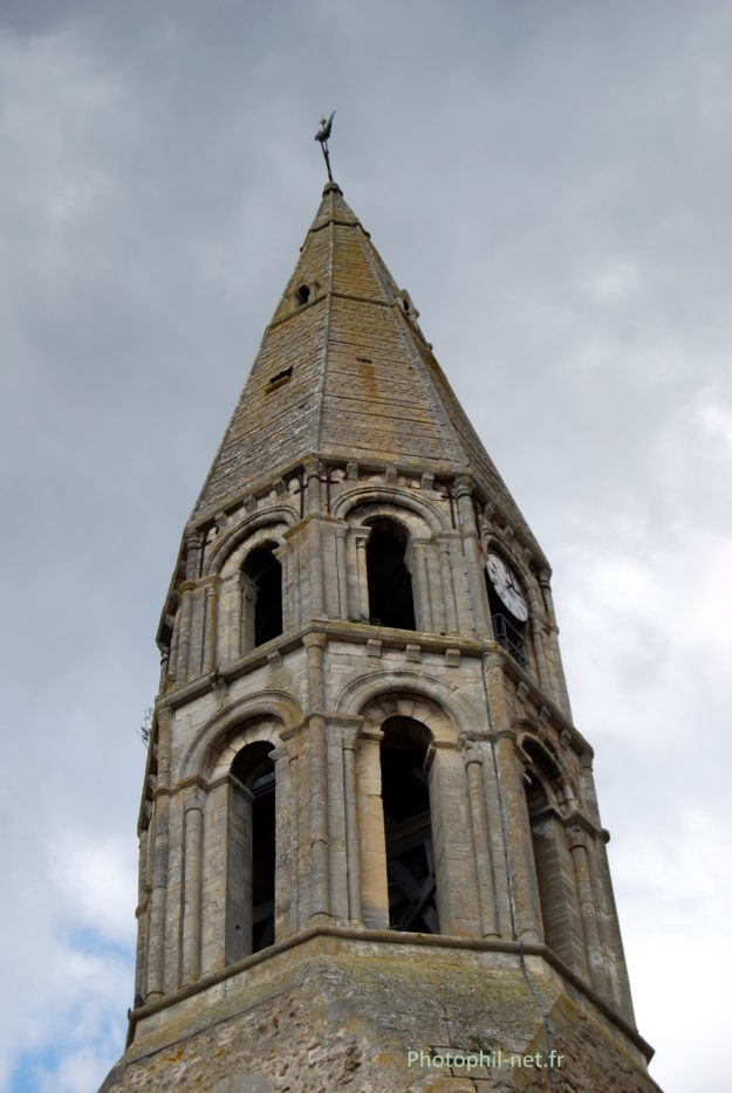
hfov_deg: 23.8
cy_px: 546
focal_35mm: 57
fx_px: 1734
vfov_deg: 35.0
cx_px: 366
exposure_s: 1/200
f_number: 7.1
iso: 100
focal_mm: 38
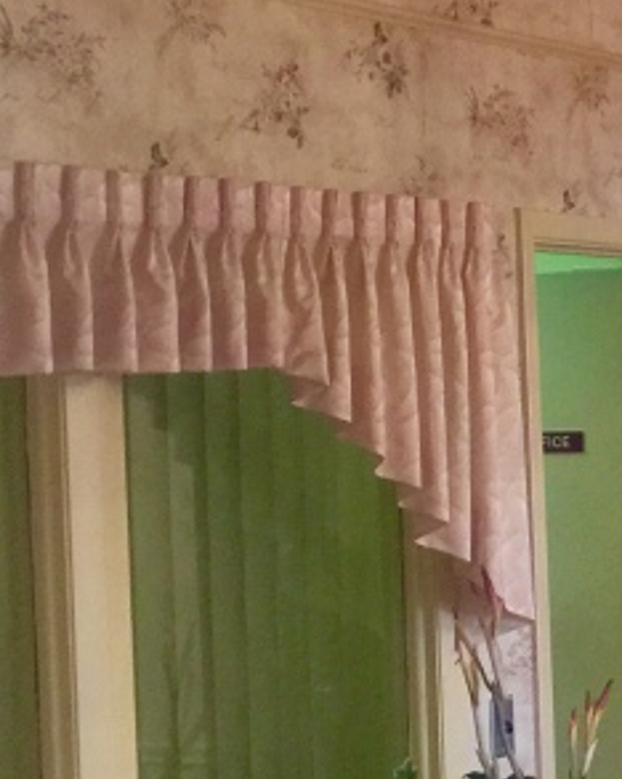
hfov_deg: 13.7
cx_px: 1162
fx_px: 2280
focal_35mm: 99
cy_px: 492
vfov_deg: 19.3
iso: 80
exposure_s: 1/15
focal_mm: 4.15
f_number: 2.2
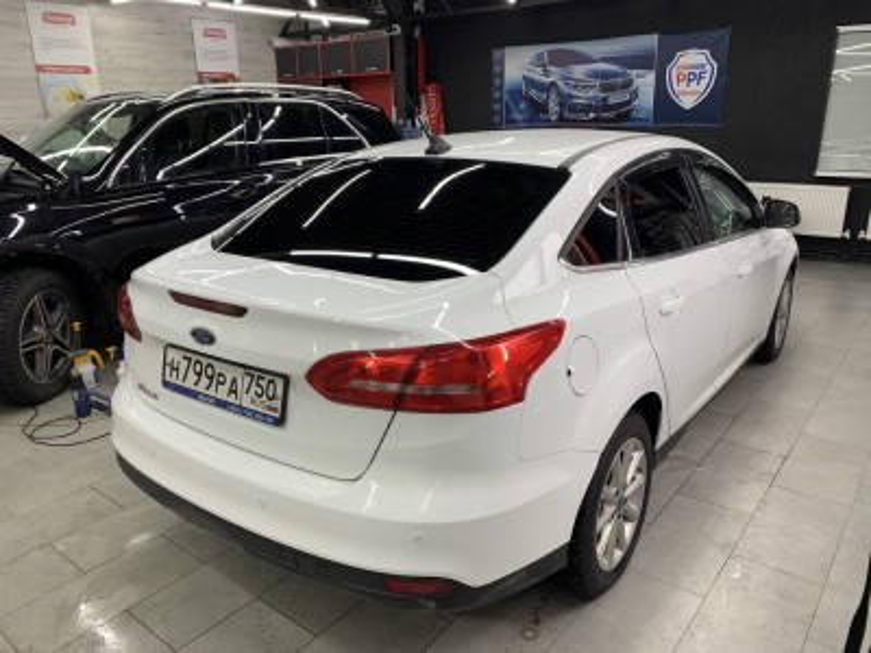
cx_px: 436
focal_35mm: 26
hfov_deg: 67.3
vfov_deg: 53.1
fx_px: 654
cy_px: 326
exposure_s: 1/100
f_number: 1.8
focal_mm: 4.25
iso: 40
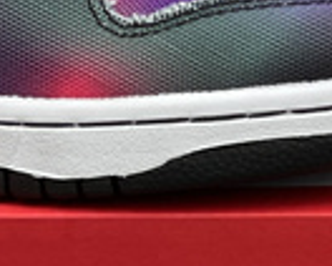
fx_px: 3444
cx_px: 123
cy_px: -74
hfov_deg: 5.5
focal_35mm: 350
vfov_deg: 4.4
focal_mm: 7.5
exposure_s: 1/121
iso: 32
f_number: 2.2
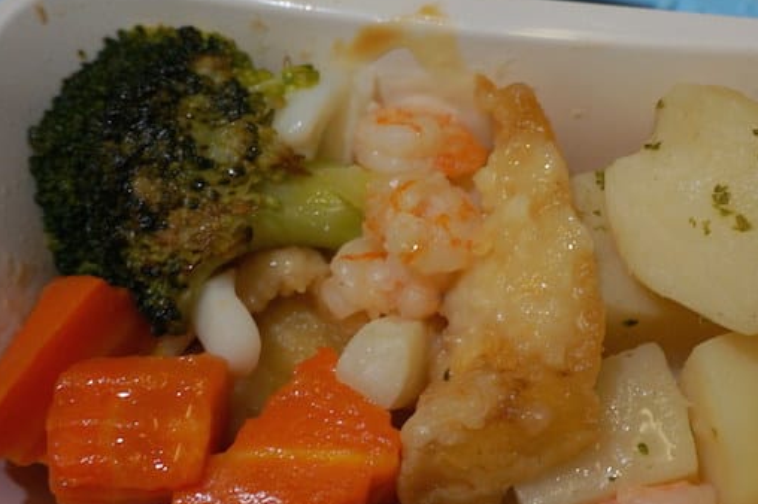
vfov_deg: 25.9
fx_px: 1094
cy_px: 315
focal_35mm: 52
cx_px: 473
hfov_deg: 38.0
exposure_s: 1/60
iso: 400
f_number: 4
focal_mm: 22
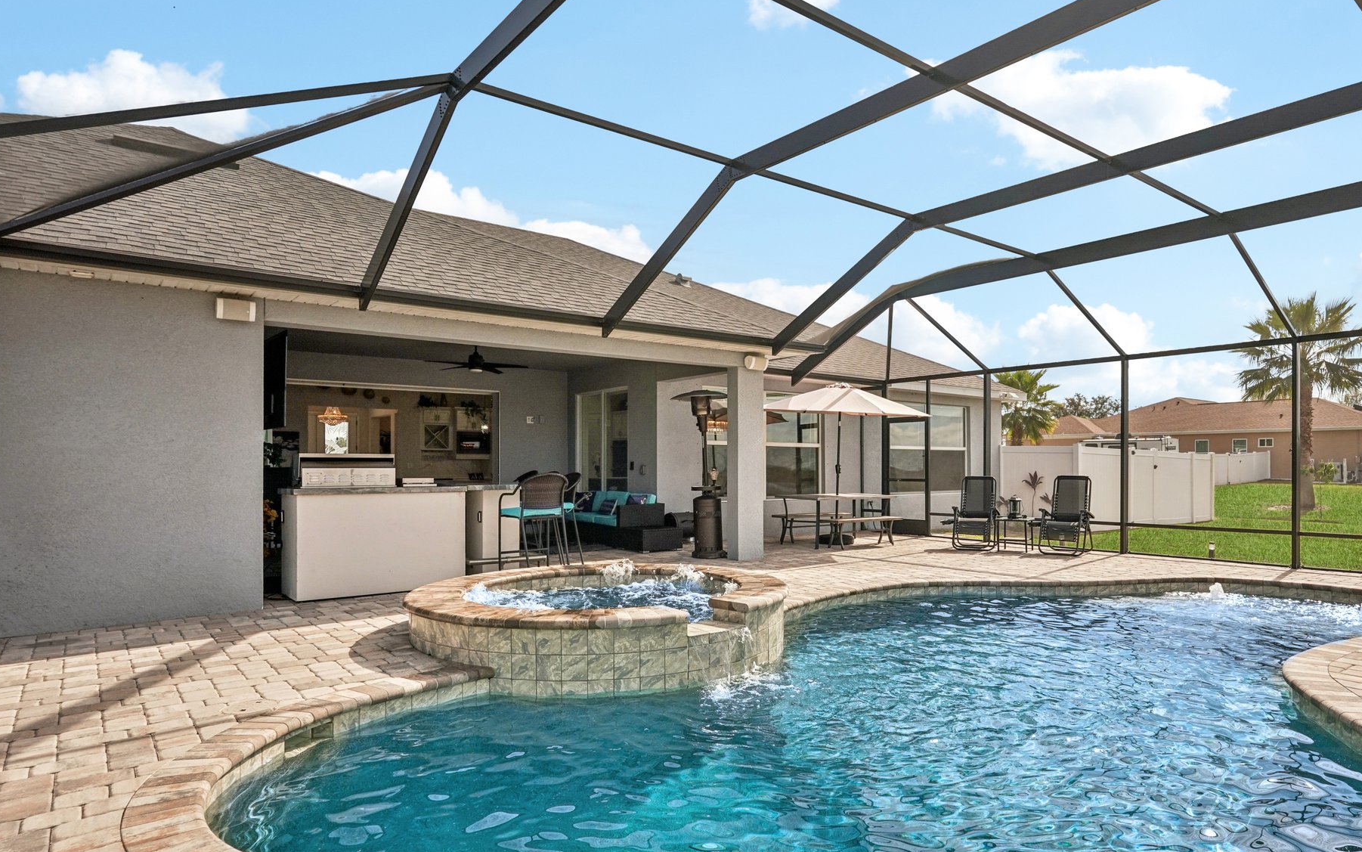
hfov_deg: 79.3
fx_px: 817
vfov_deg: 55.0
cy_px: 451
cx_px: 769
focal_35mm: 22
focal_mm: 19
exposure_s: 1/640
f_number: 8
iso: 400
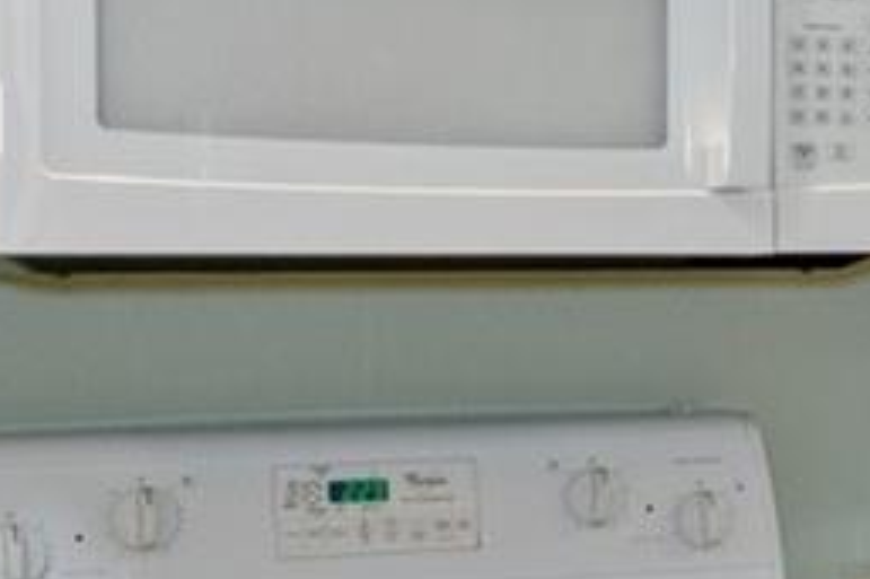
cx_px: 1154
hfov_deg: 17.1
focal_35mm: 112
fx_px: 2705
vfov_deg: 12.2
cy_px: 359
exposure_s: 1/1.25
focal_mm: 12
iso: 640
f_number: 8
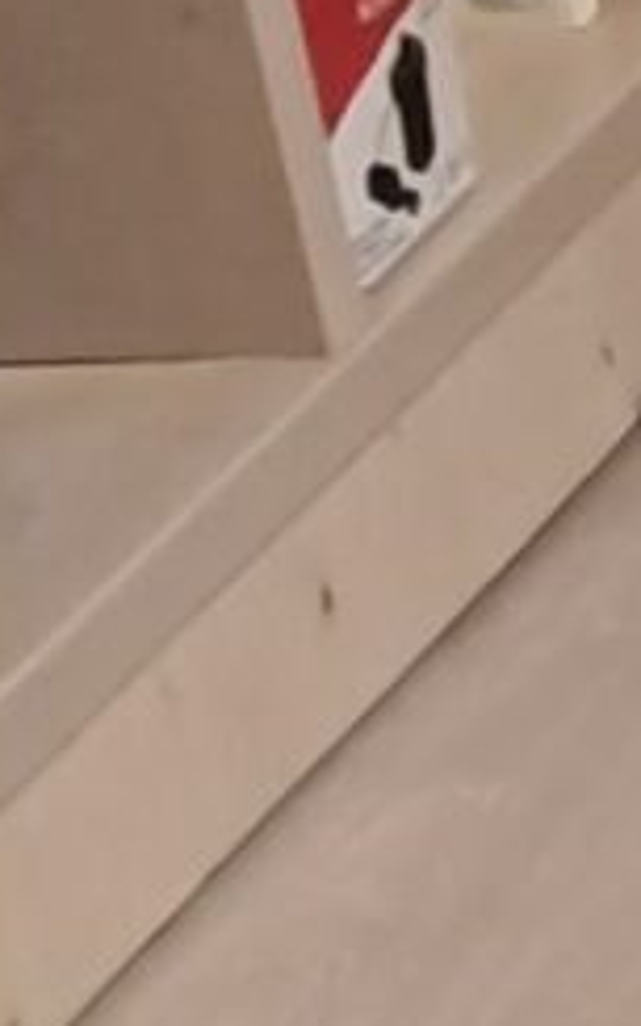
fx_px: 8362
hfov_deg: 3.2
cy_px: 1185
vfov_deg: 7.0
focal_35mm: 299
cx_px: 5346
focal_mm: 4
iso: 250
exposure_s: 1/50
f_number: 1.8
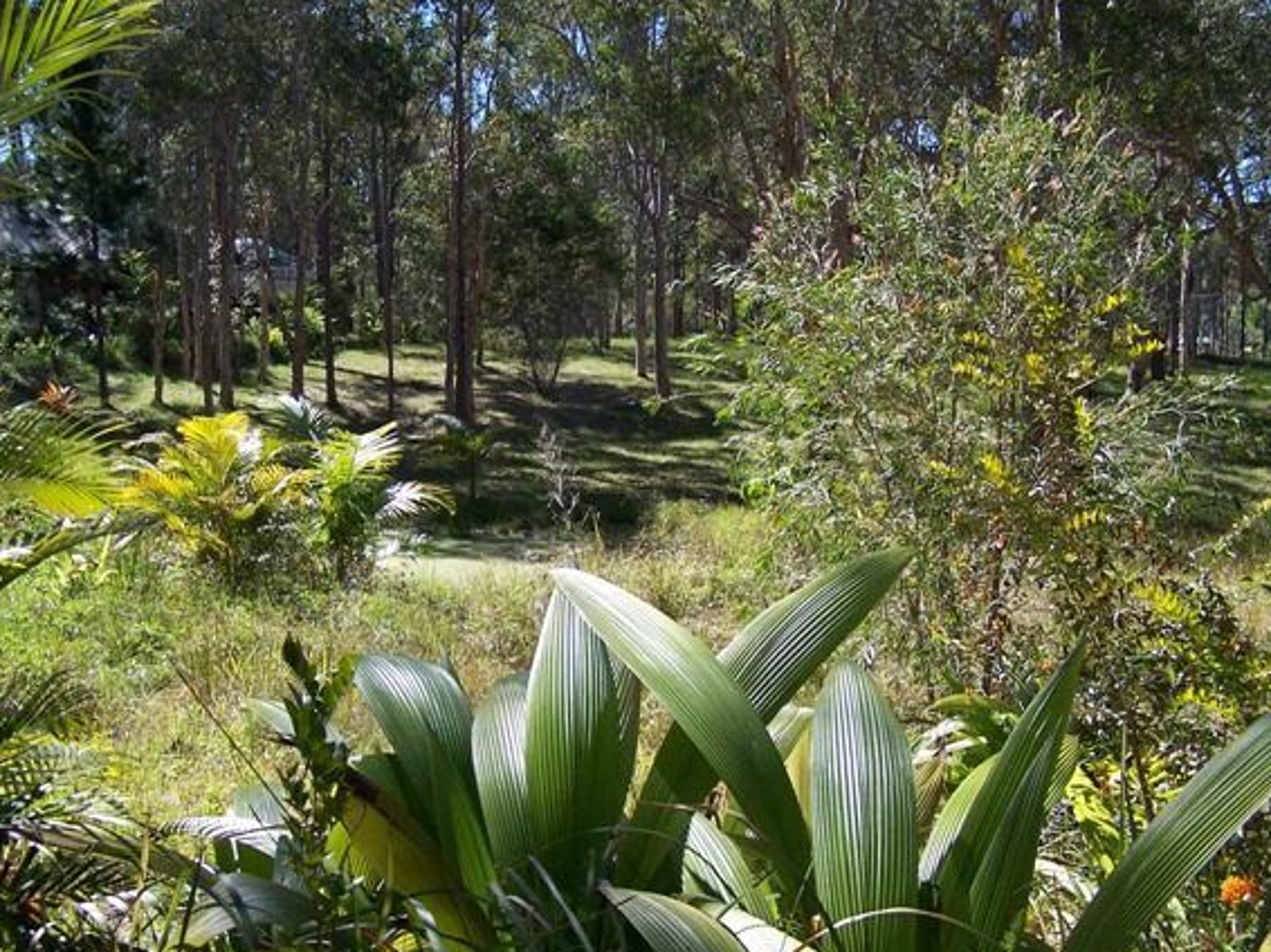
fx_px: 1578
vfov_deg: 33.6
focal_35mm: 43
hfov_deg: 43.8
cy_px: 498
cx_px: 584
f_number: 2.8
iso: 80
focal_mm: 6.3
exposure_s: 1/500
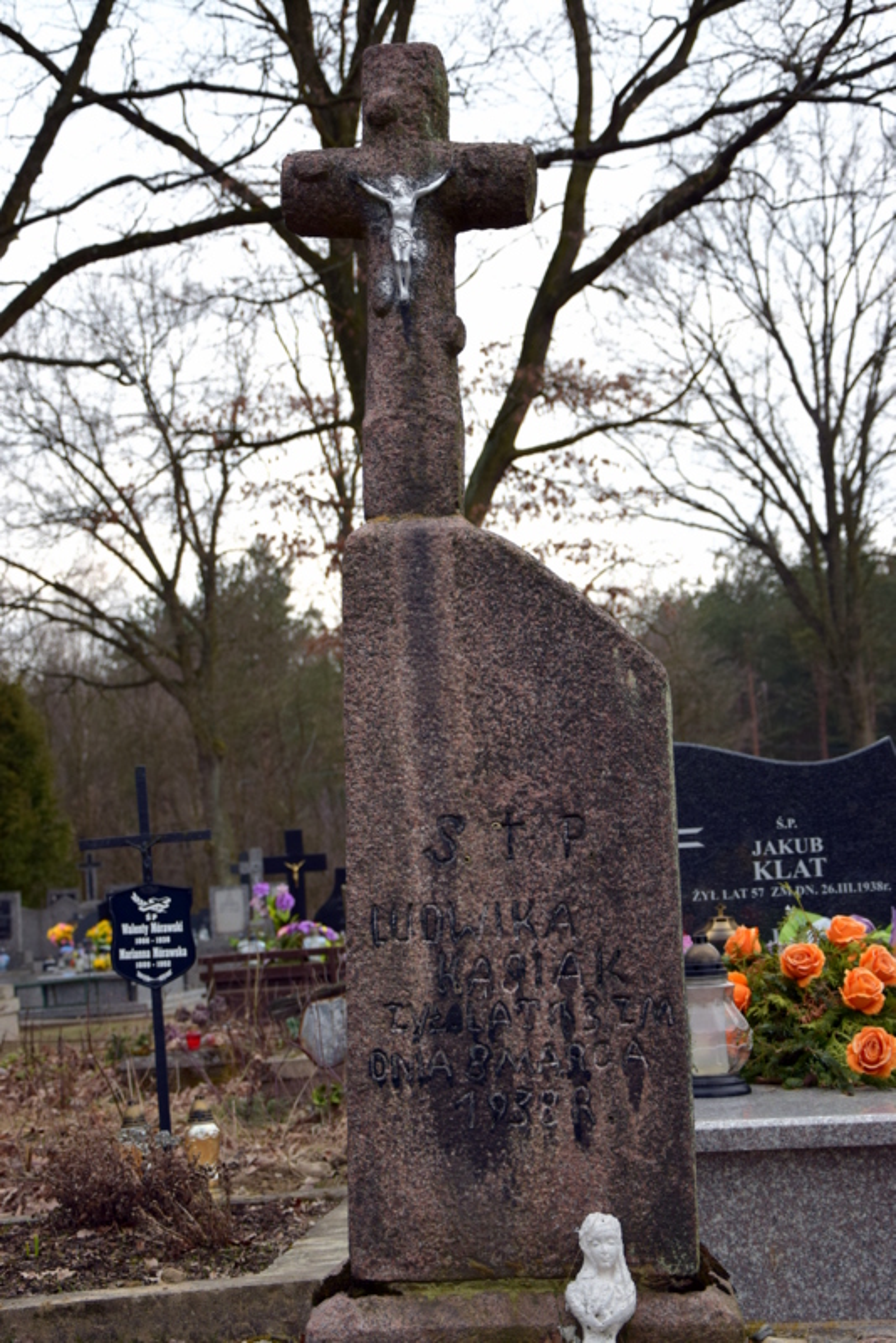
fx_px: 2238
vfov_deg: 33.4
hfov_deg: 22.6
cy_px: 672
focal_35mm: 60
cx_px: 448
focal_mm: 40
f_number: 4.5
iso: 200
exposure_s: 1/400
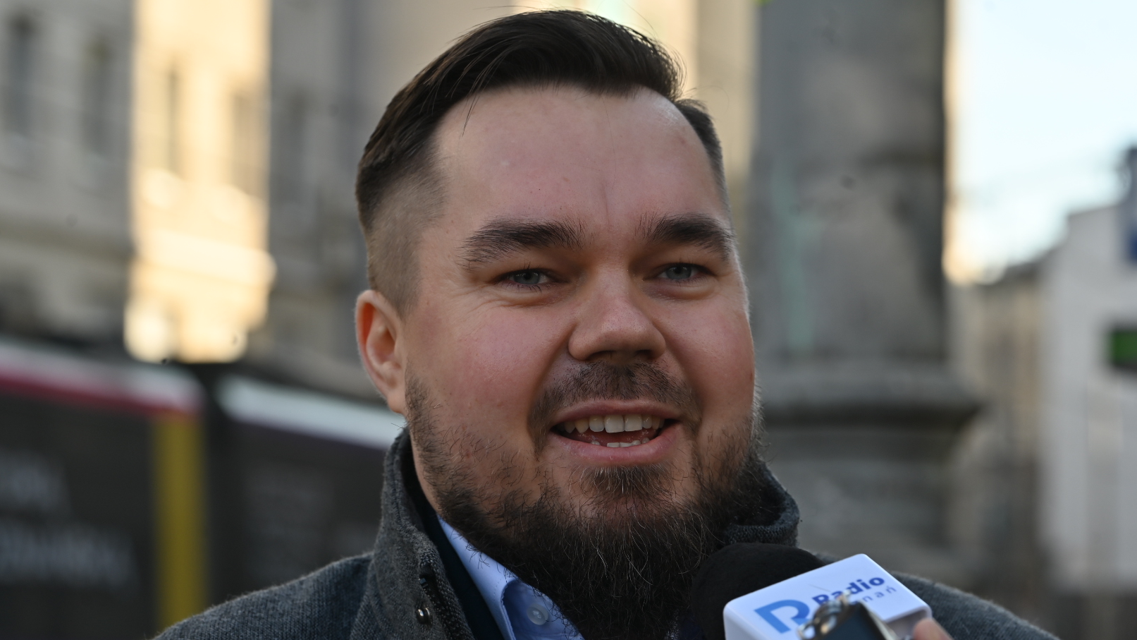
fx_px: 3648
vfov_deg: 10.0
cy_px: 356
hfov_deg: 17.7
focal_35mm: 121
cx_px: 567
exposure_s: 1/160
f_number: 7.1
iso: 125
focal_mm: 115
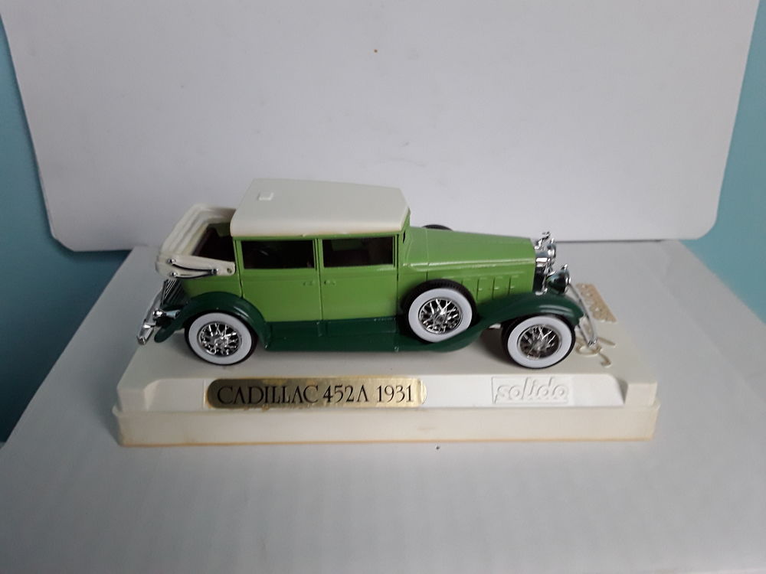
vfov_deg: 51.4
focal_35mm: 27
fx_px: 597
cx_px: 383
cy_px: 287
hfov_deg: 65.3
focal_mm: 2.91
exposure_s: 1/33
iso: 125
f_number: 1.9
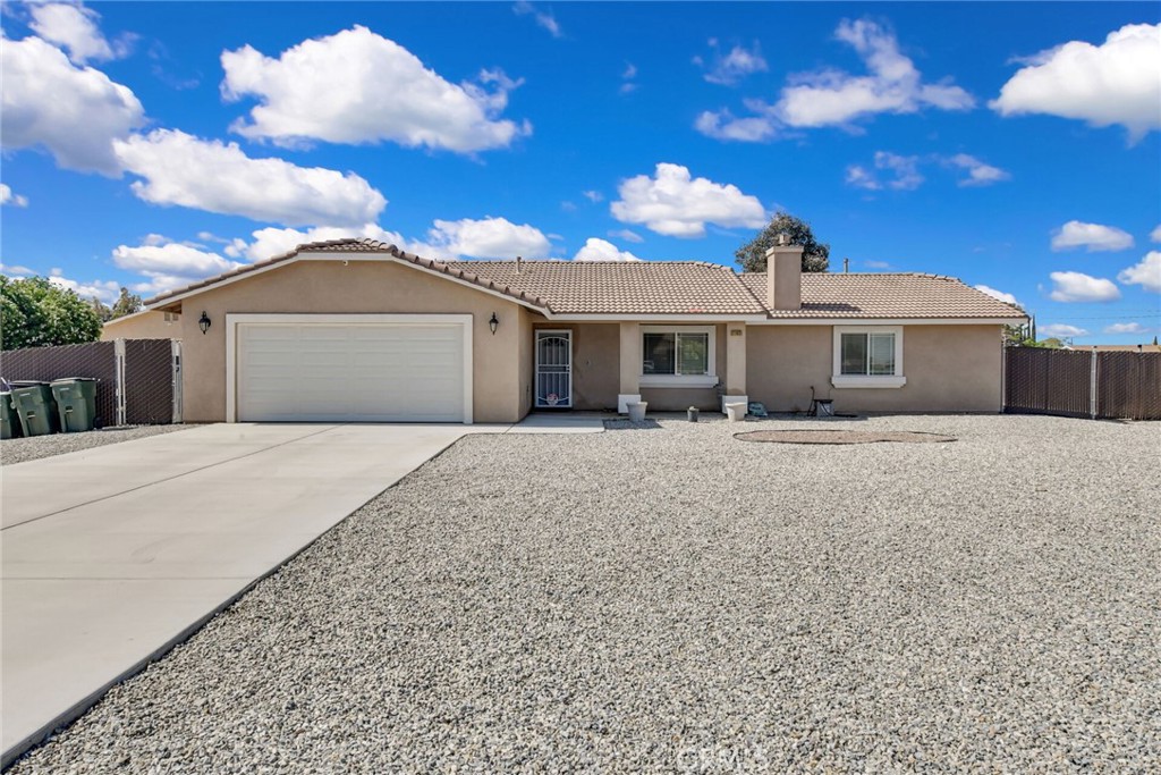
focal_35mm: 25
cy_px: 388
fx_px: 806
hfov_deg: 71.5
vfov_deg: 51.3
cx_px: 580
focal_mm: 17
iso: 1250
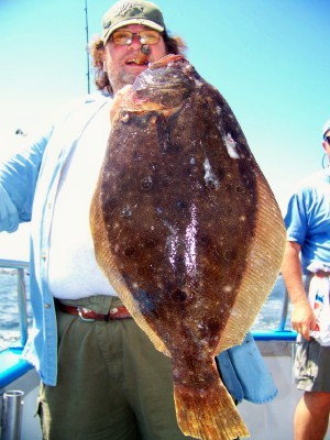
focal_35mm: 36
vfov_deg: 51.4
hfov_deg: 39.7
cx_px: 165
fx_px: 458
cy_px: 220
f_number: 2.8
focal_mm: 5.85
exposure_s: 1/320
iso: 64
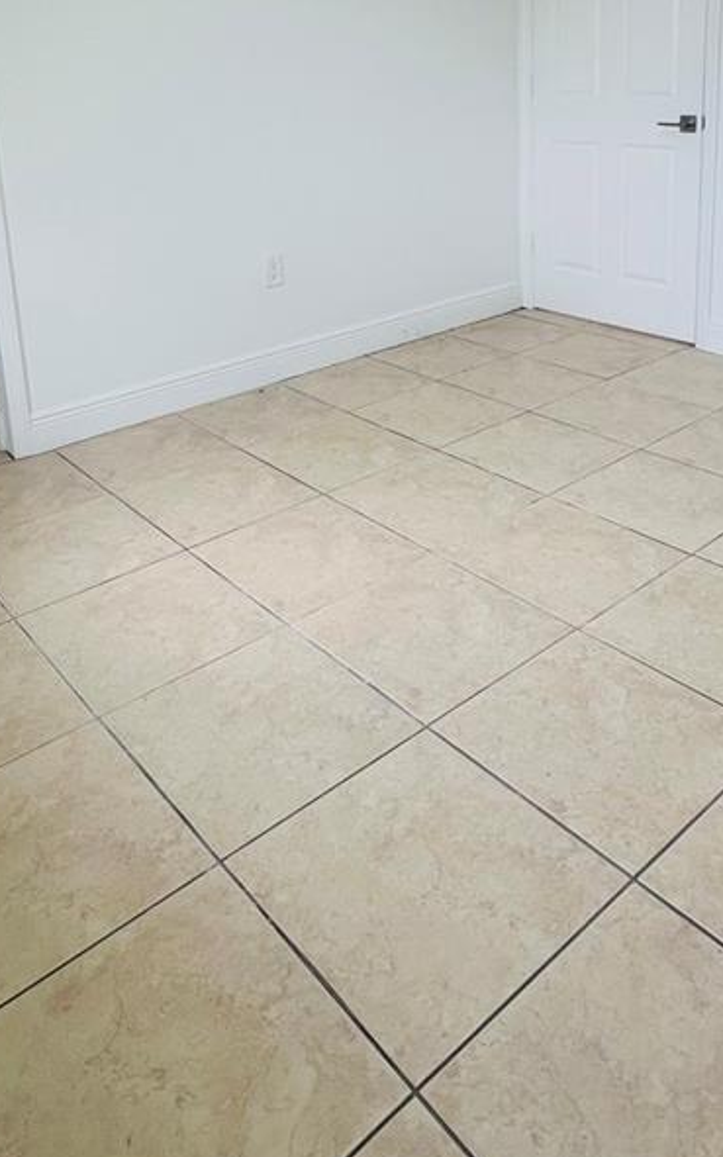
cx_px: 355
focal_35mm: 28
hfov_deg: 44.5
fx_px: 883
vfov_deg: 61.9
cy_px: 262
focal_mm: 1.57
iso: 32
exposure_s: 1/99
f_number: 1.8
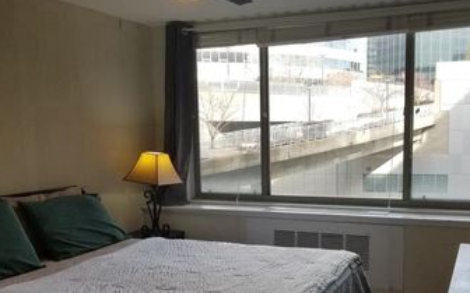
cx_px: 274
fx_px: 525
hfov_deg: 48.0
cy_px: 211
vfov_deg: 30.8
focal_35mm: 41
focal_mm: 4.25
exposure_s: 1/273
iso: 50
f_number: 1.7
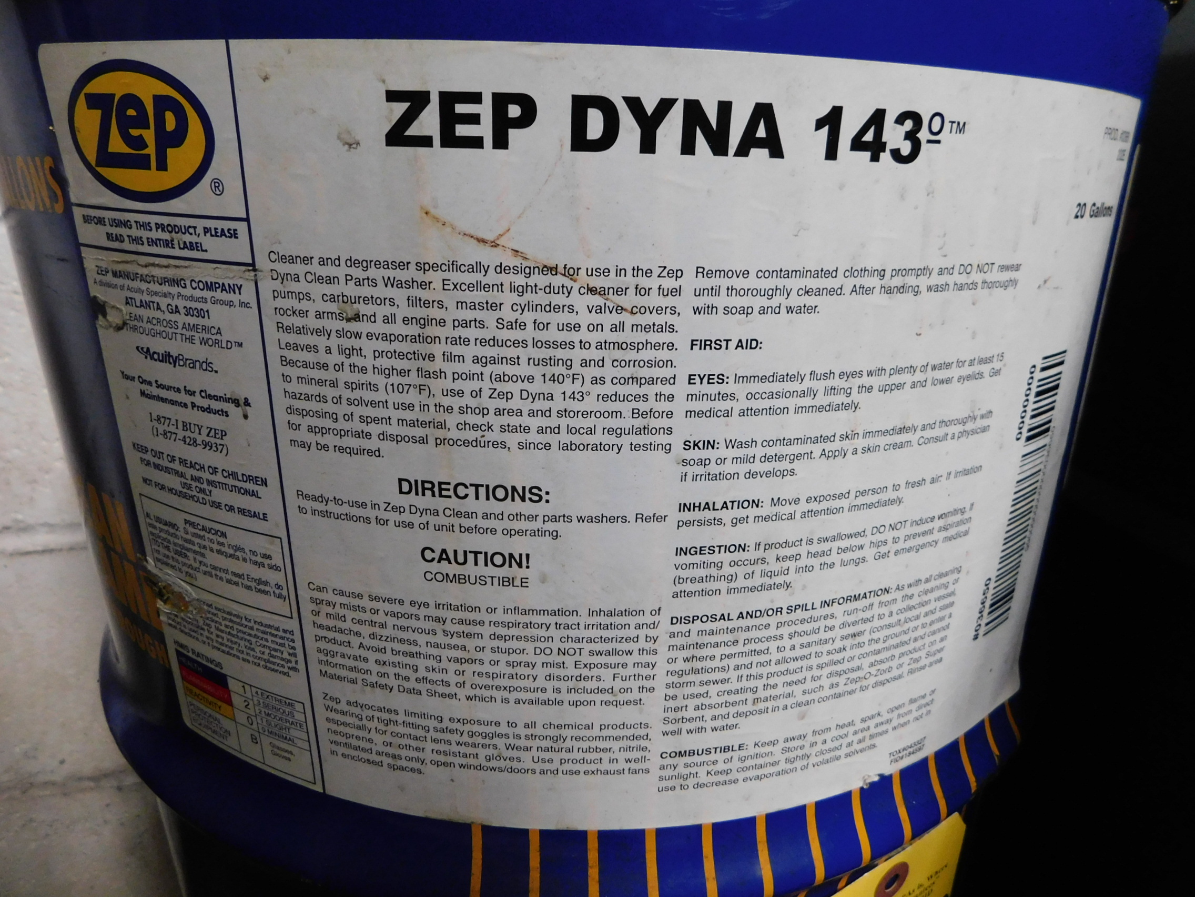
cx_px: 598
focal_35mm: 23
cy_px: 448
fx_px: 794
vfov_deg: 58.9
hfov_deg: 73.9
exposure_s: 1/30
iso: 400
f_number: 3
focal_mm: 4
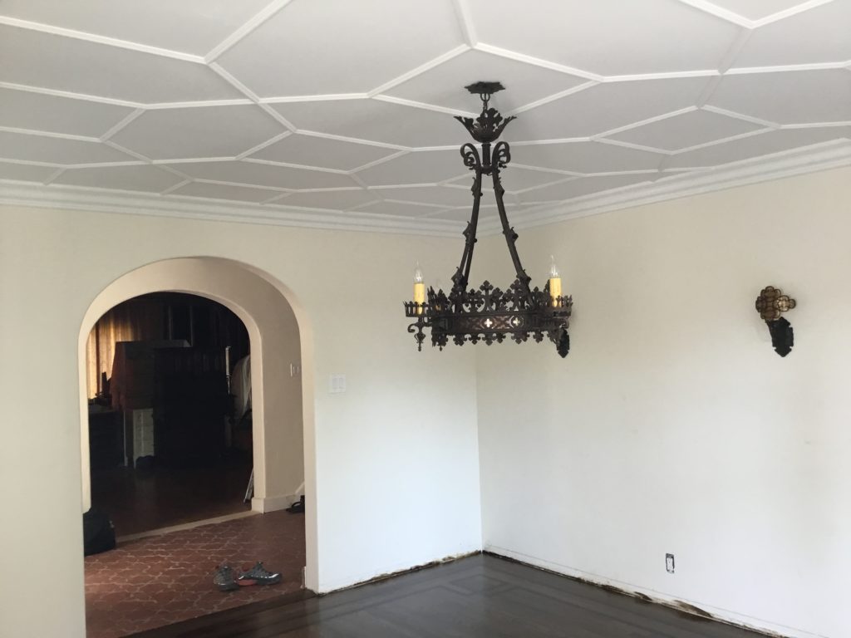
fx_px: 762
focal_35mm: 31
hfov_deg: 58.4
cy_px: 319
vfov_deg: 45.4
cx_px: 426
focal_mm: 3.3
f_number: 2.4
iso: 80
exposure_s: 1/30
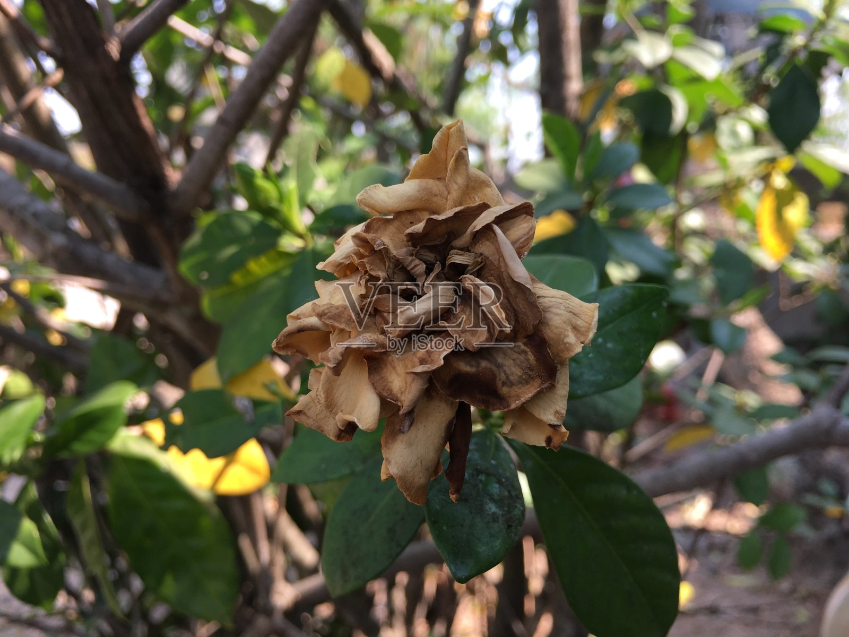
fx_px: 711
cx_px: 424
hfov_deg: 61.7
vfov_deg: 48.2
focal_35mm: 29
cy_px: 318
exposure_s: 1/227
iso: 25
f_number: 2.2
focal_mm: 4.15
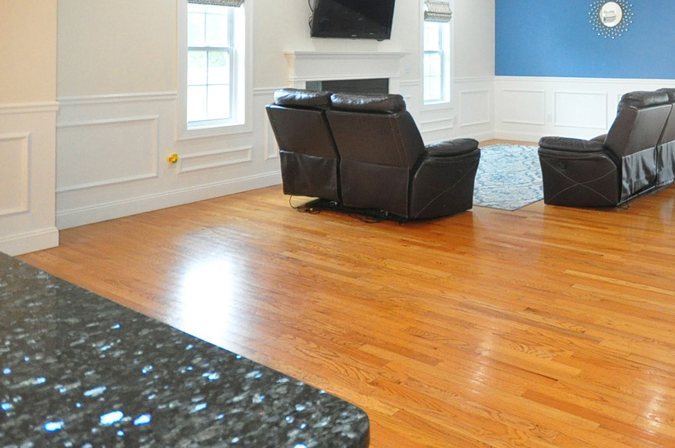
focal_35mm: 29
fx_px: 543
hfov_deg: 58.0
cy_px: 39
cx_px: 557
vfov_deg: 41.1
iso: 1600
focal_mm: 10
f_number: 4
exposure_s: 1/60
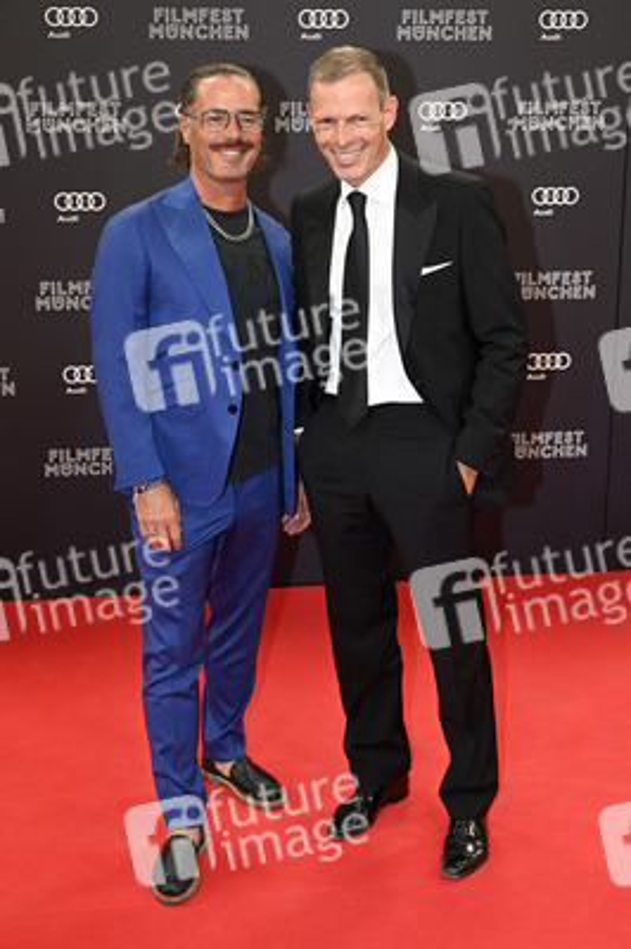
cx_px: 316
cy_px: 474
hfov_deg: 28.0
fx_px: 1264
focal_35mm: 48
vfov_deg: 41.1
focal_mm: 48
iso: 640
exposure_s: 1/125
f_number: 6.3
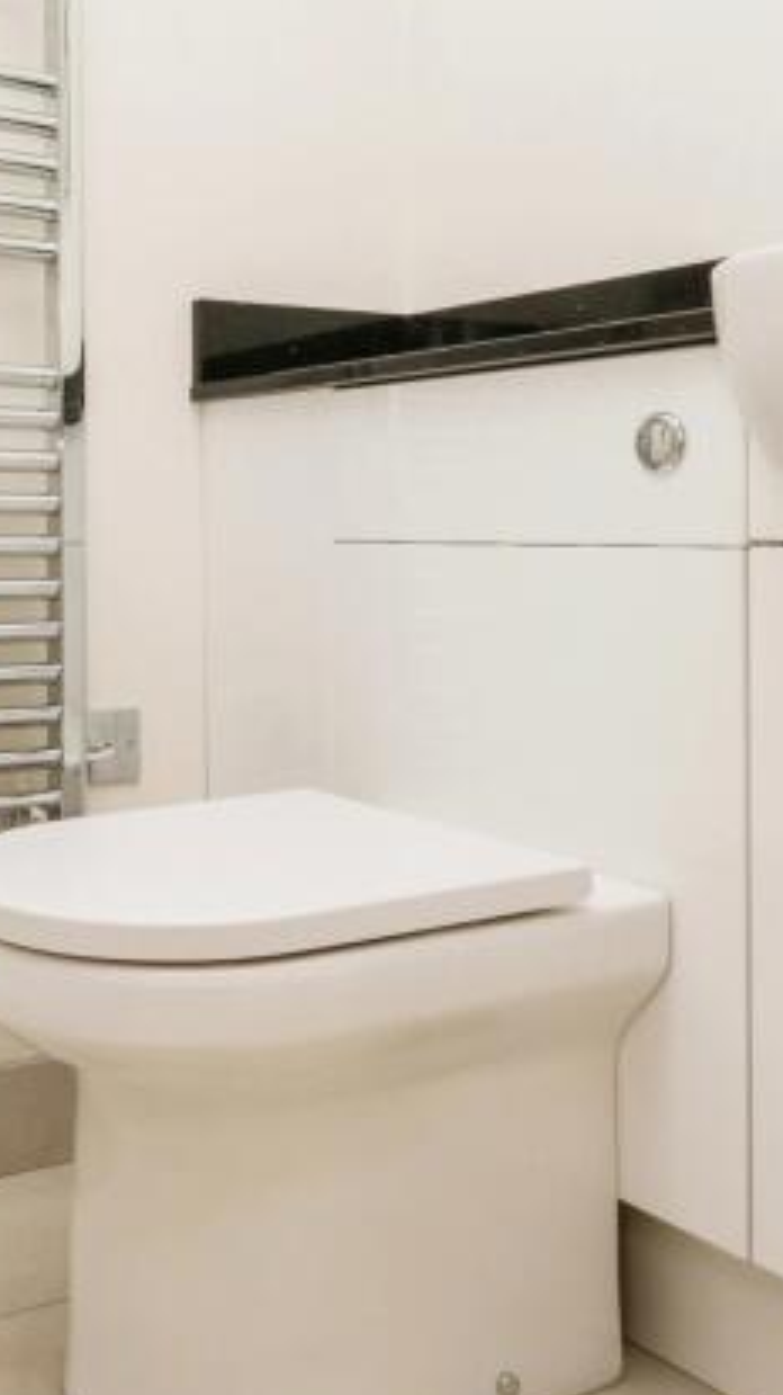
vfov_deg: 51.2
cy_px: 542
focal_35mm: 39
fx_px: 1441
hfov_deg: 28.6
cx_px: 10
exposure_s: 1/200
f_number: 7.1
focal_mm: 10
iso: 800
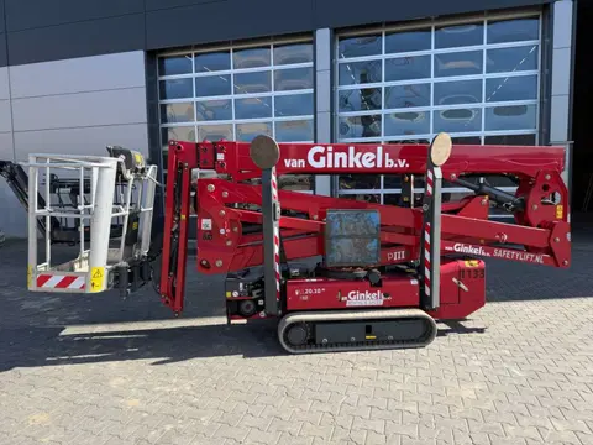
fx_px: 411
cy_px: 222
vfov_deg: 56.8
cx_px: 296
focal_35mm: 24
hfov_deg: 71.6
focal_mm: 6.76
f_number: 1.78
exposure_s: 1/1585
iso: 80
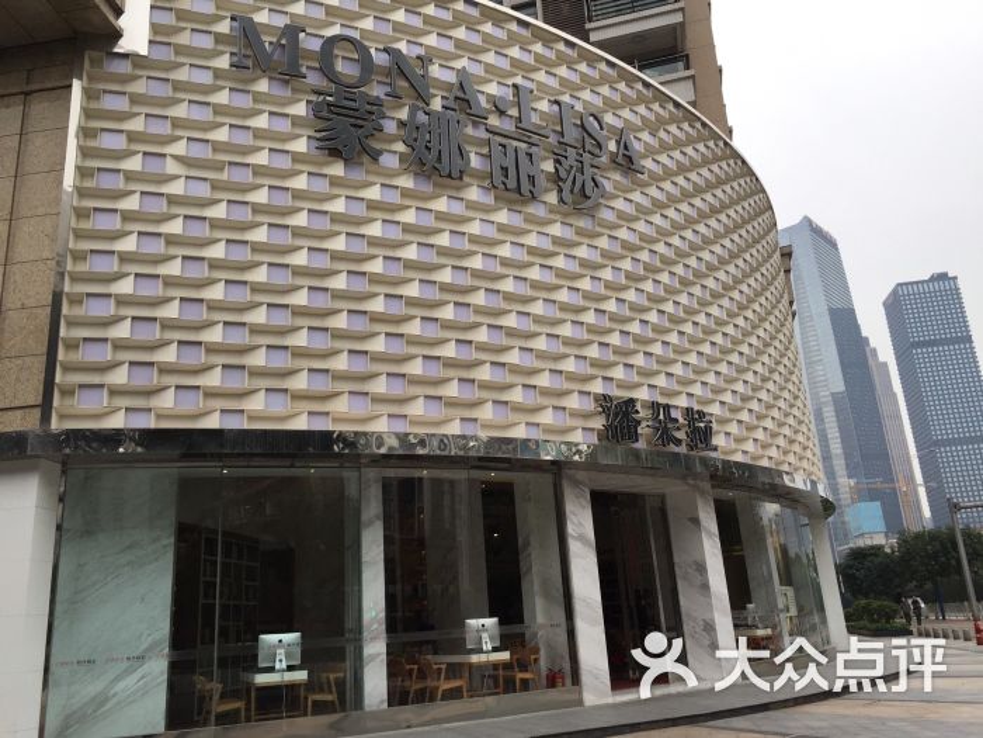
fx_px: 824
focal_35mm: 29
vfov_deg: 48.2
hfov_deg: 61.7
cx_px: 492
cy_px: 369
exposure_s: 1/898
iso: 32
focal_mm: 4.15
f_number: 2.2
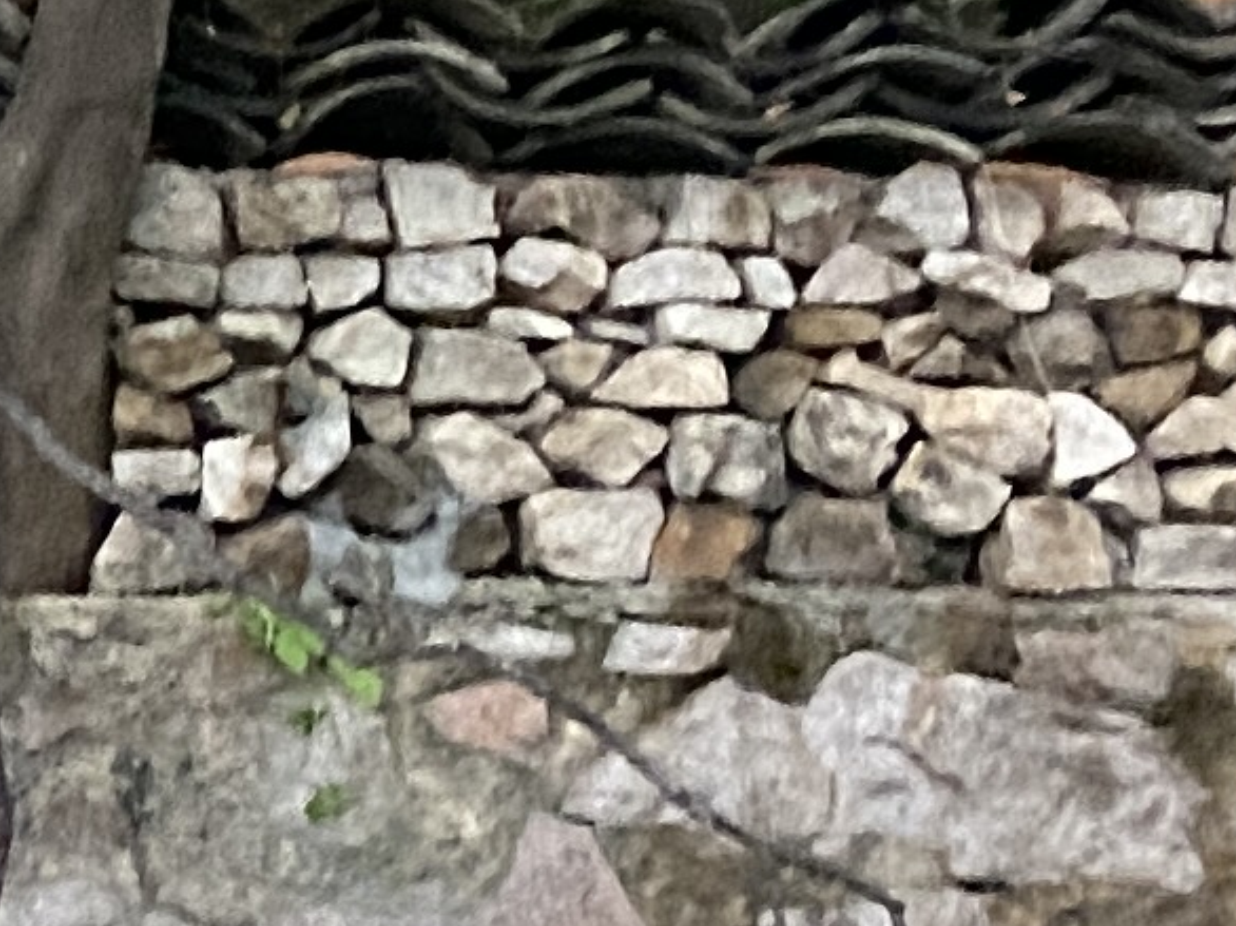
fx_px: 6389
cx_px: -2917
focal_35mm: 179
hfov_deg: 8.5
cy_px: 1088
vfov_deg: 8.2
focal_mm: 4.25
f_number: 1.8
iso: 640
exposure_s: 1/30
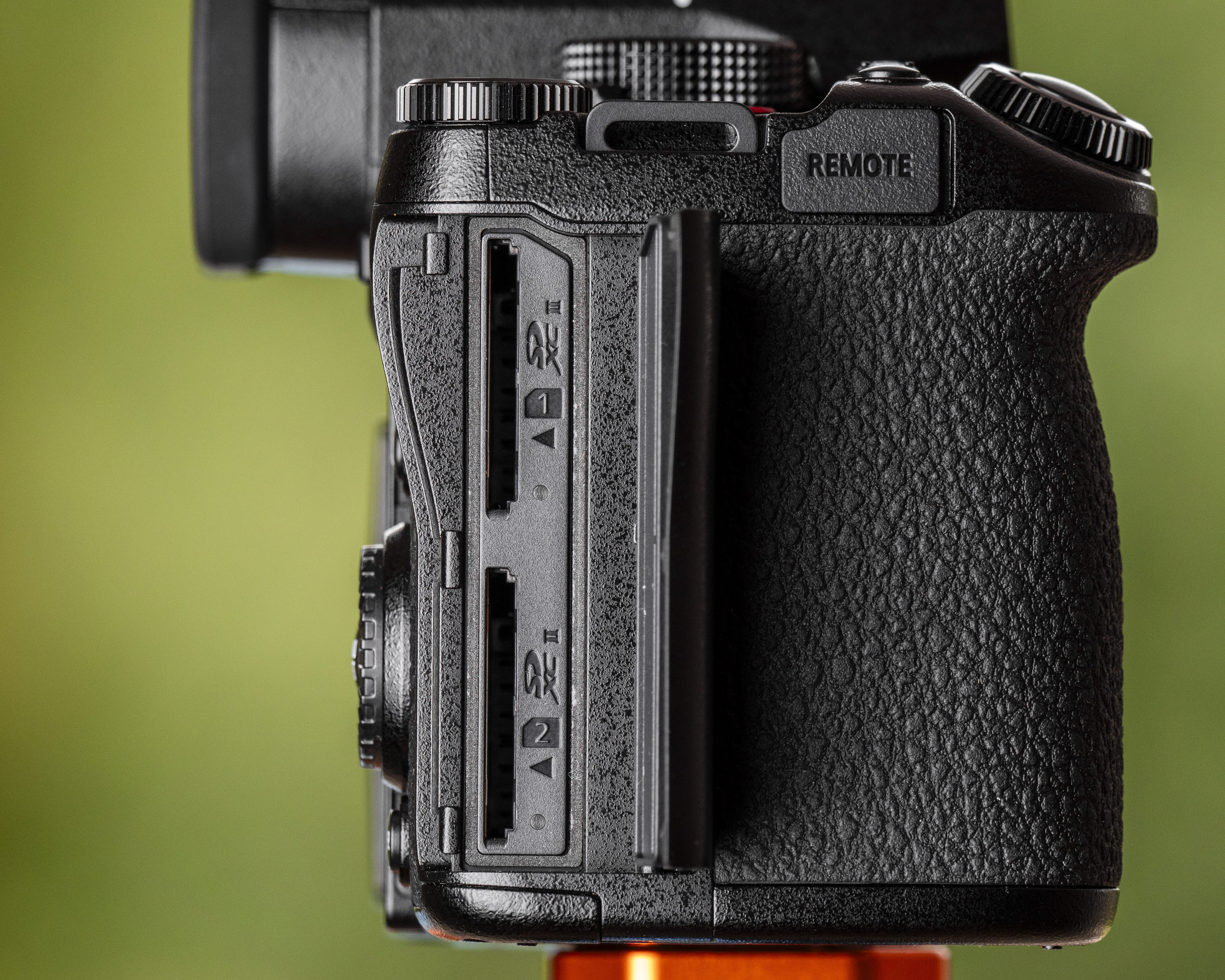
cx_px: 599
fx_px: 21173
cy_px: 489
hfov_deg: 3.3
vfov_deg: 2.7
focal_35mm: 584
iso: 400
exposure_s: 1/100
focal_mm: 280
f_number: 8
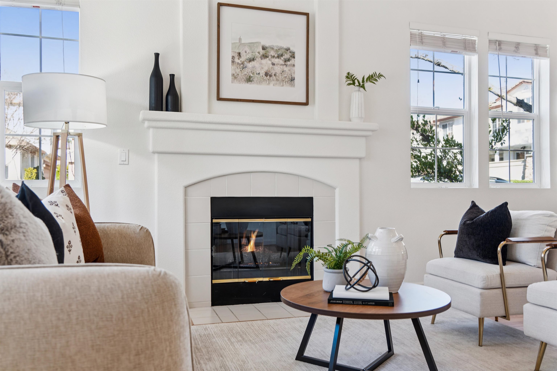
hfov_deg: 61.9
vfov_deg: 43.6
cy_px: 186
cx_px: 278
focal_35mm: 30
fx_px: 464
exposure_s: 1/25
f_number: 5.6
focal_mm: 30
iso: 250
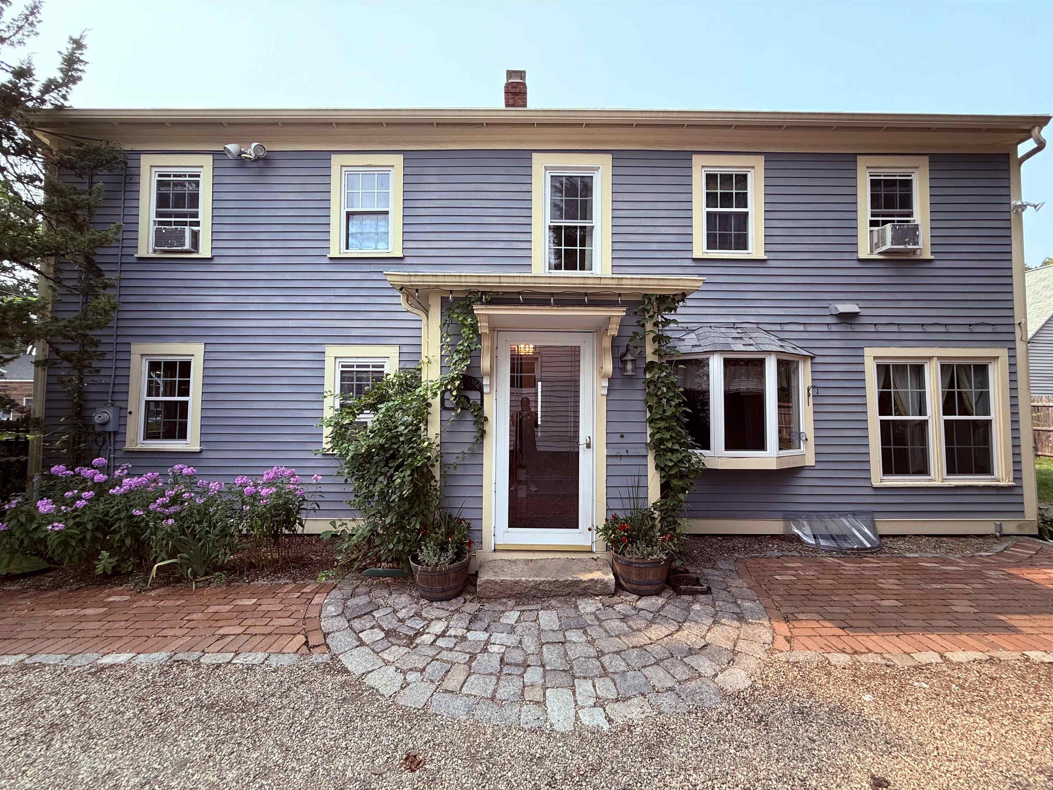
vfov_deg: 85.7
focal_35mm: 14
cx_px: 526
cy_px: 395
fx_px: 426
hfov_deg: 102.1
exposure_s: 1/376
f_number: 2.2
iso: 50
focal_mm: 2.22
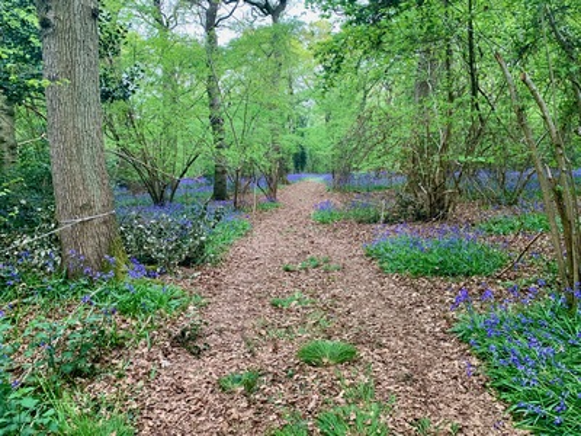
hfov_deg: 67.3
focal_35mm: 26
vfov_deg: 53.1
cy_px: 218
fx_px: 436
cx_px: 290
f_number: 1.8
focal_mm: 4.25
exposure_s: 1/60
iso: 160
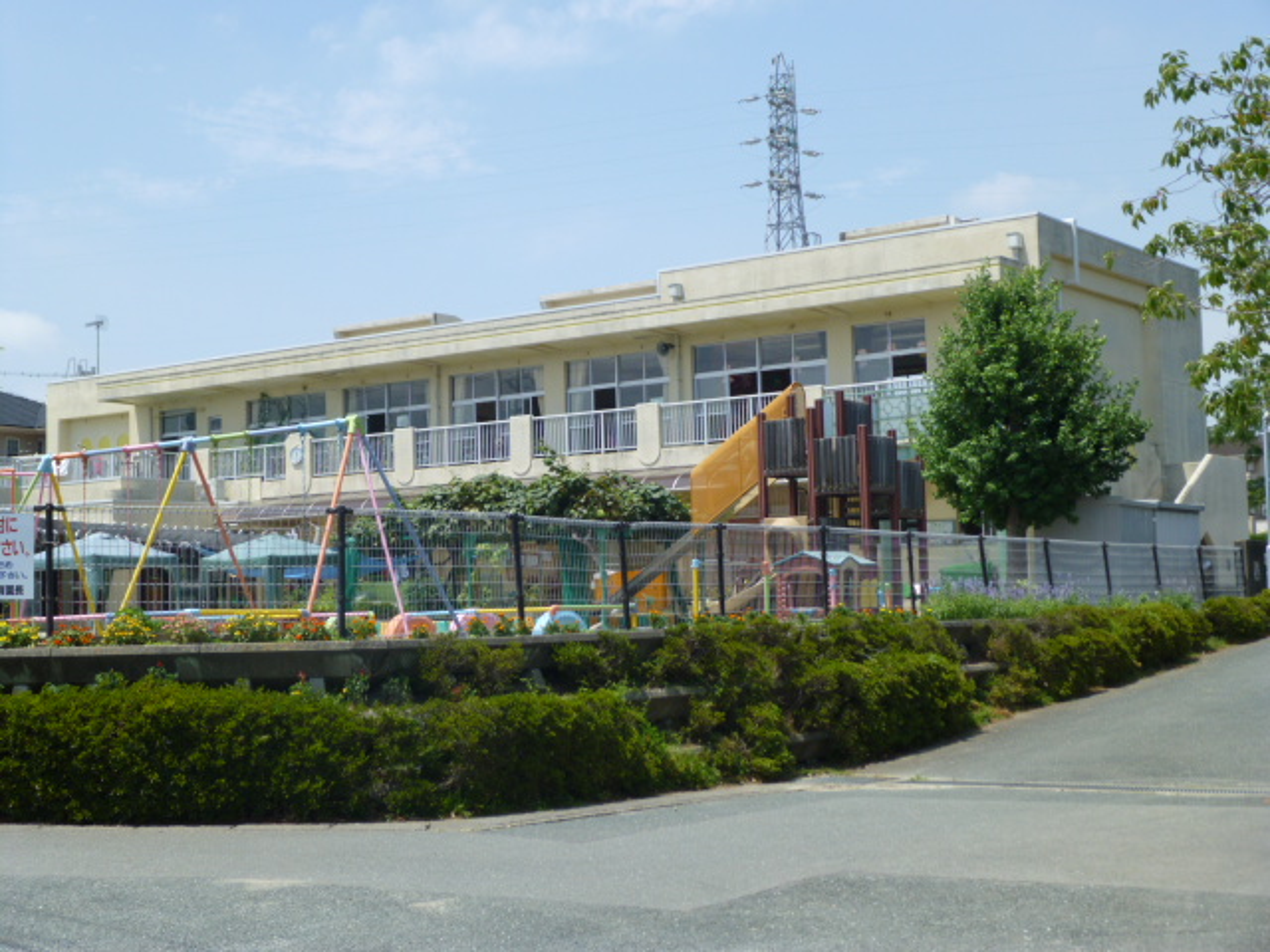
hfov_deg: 36.8
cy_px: 476
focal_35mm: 52
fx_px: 1908
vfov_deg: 28.0
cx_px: 635
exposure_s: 1/800
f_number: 4.1
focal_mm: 9.2
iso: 100
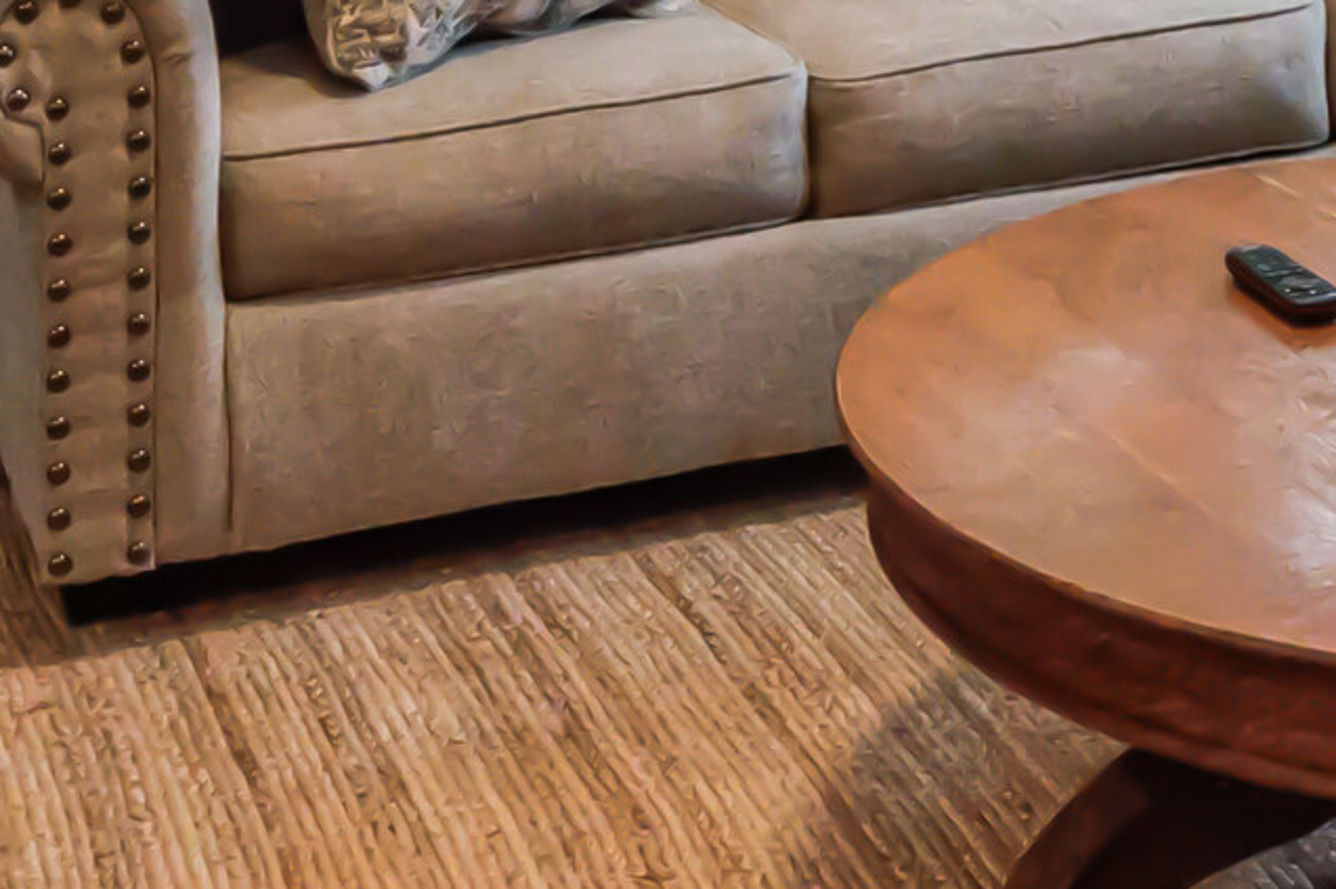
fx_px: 2745
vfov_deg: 17.3
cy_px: -253
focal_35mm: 74
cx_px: 1042
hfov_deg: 26.9
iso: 10000
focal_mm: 15.4
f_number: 5
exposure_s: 1/320
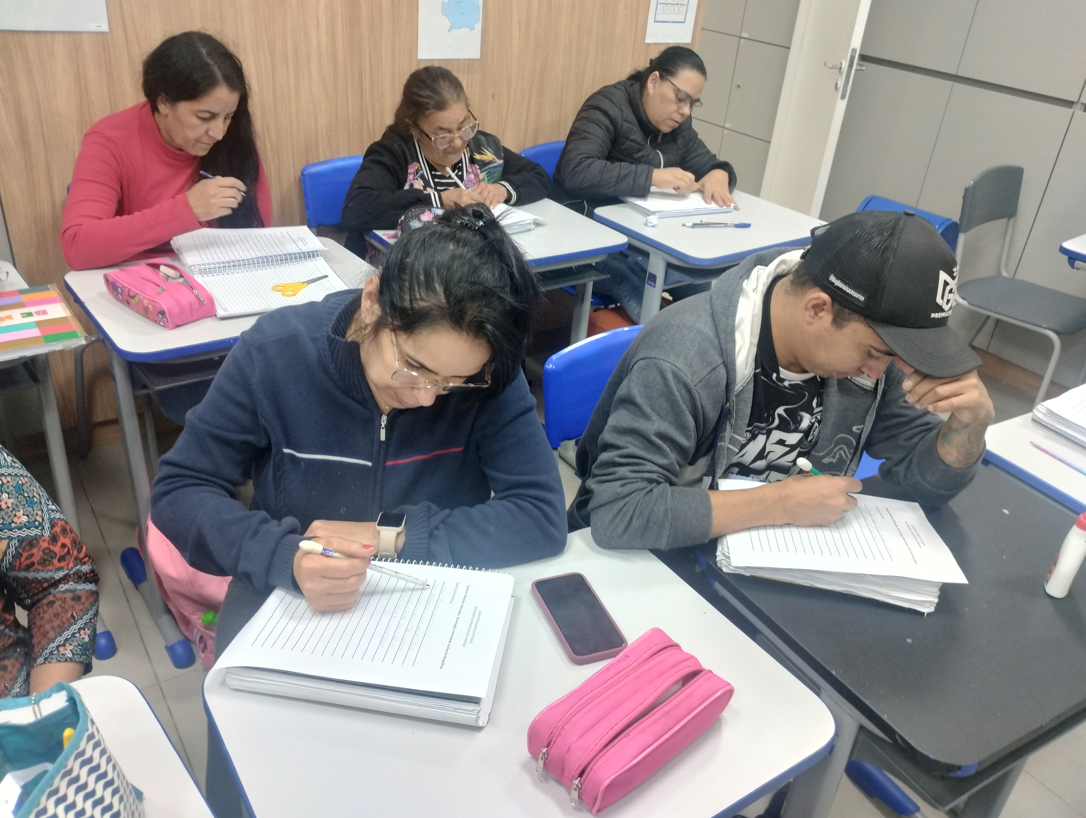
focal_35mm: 28
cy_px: 409
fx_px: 880
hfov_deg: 63.4
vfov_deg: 49.9
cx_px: 543
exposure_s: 1/24
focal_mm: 4.27
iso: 481
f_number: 1.8
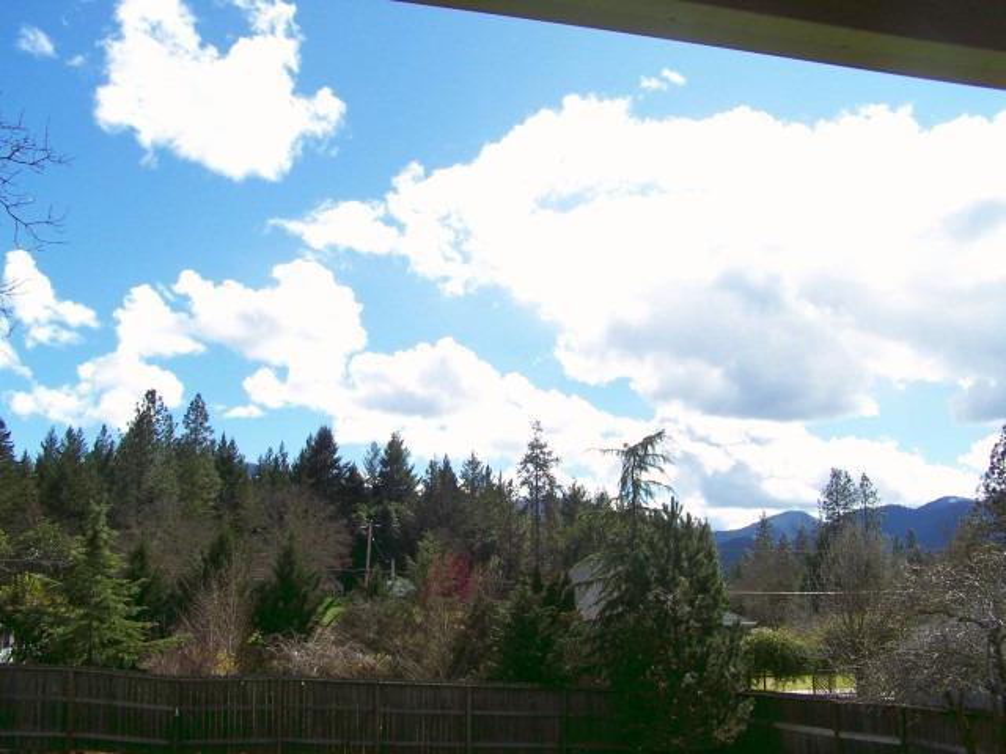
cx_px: 503
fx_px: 1104
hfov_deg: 49.0
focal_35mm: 38
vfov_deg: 37.7
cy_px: 377
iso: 80
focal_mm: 6.3
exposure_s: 1/500
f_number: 4
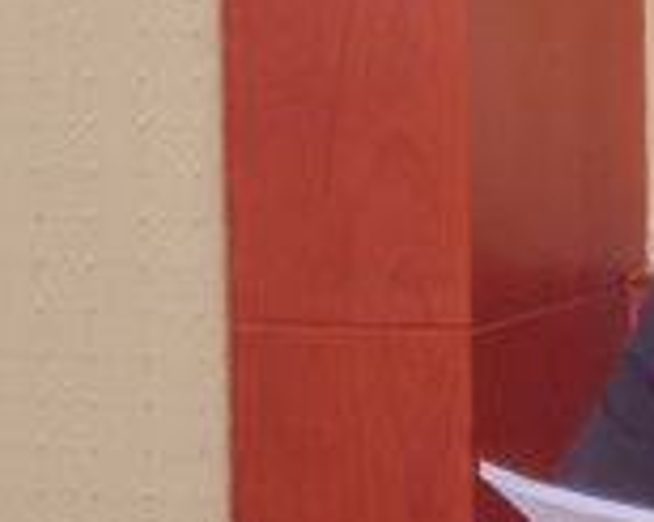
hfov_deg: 4.2
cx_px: 794
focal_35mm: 460
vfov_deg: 3.4
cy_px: 250
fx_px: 8898
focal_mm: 6.71
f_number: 1.9
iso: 160
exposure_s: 1/50
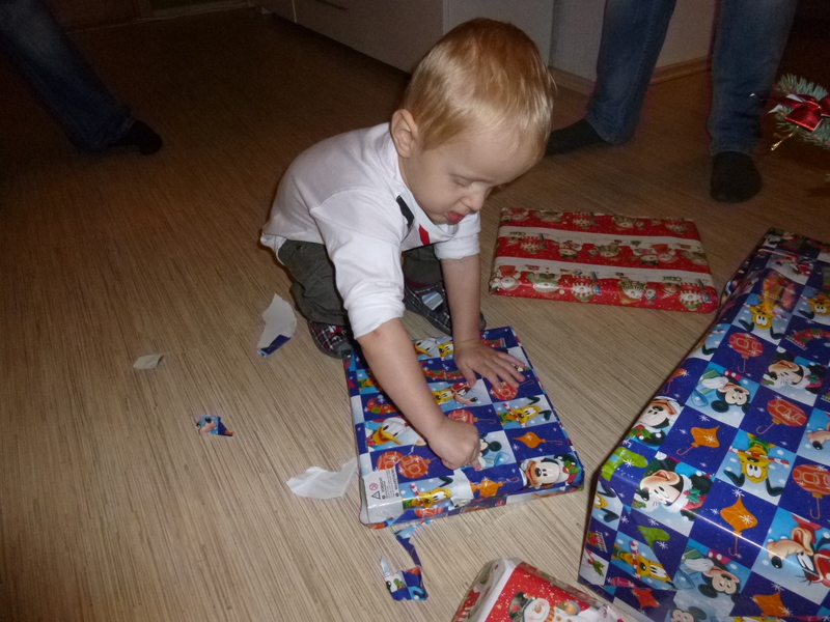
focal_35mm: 25
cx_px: 415
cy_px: 311
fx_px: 599
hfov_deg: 69.4
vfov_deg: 54.9
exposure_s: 1/60
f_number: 3.1
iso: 400
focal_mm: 4.5
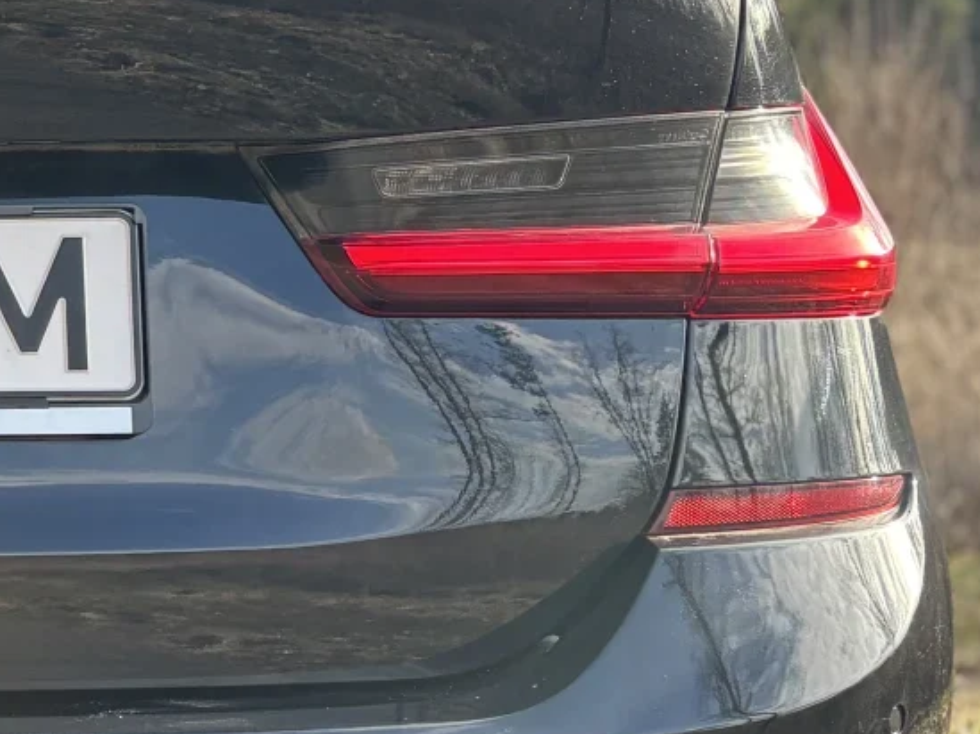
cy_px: 432
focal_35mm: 91
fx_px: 2575
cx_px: -464
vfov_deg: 16.2
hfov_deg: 19.1
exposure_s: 1/388
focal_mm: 5.96
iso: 50
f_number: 1.6
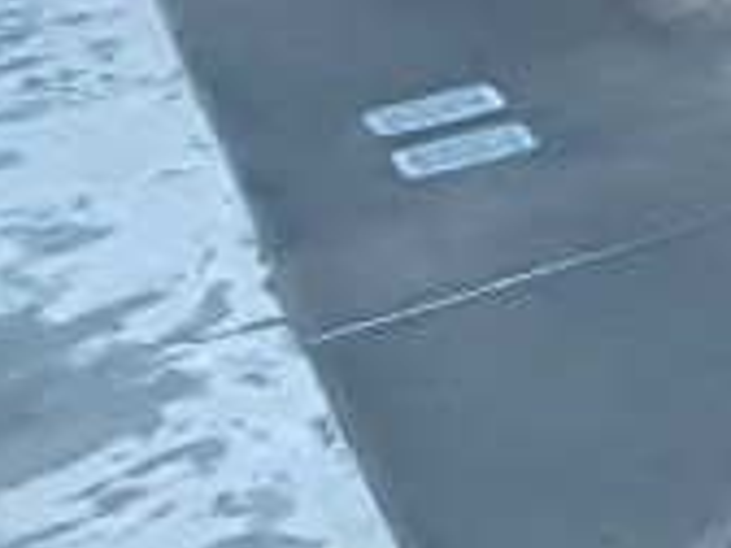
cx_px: 1297
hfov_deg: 19.0
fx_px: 1689
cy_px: 65
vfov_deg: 18.2
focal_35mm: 80
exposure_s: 1/250
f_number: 3.5
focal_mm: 3.7
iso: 320
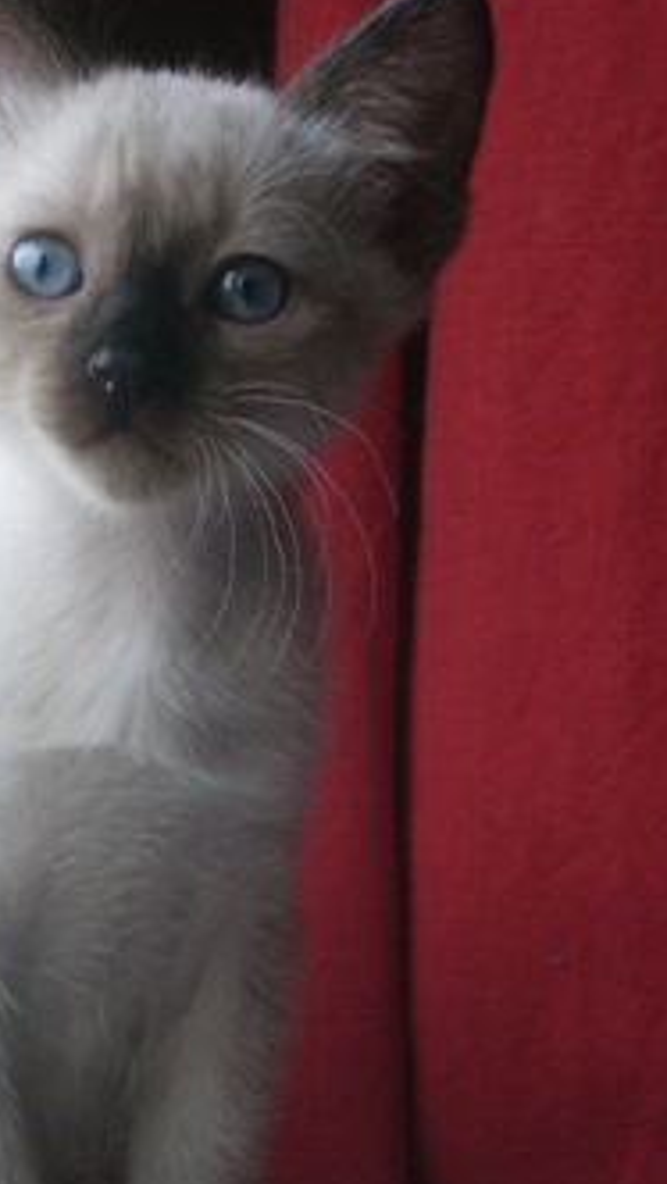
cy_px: 695
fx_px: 3235
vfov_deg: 20.7
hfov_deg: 11.7
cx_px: 103
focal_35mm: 103
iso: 200
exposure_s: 1/8
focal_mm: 11.6
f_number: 4
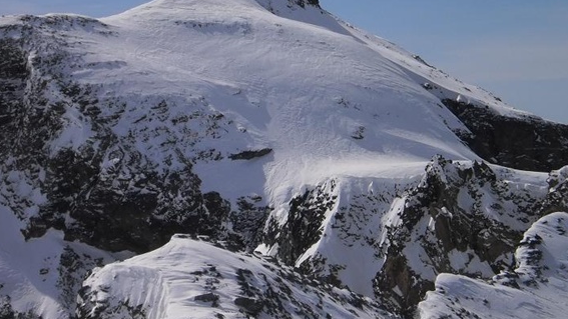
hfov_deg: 17.0
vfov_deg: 9.6
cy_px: 79
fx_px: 1898
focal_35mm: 126
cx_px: 262
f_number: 7.2
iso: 100
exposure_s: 1/1250
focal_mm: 14.3
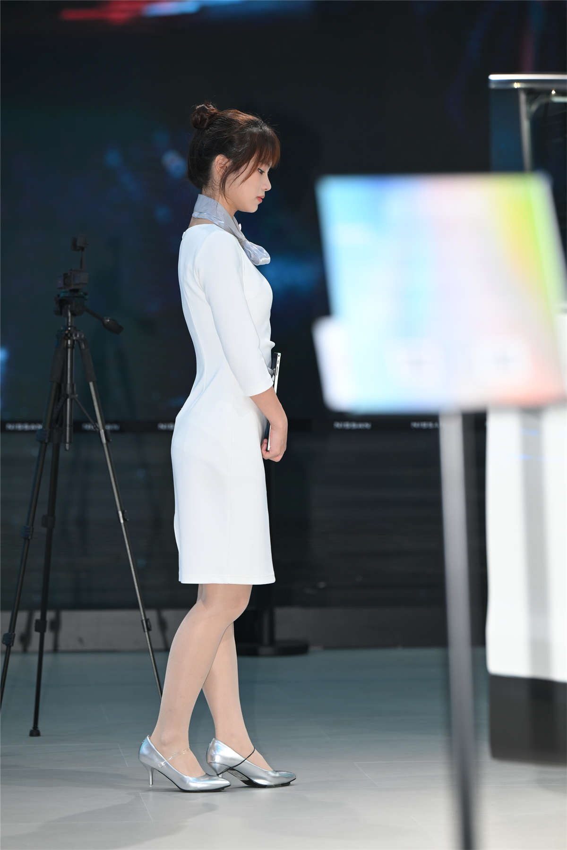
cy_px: 425
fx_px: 3425
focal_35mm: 145
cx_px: 284
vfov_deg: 14.2
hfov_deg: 9.5
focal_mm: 145
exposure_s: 1/200
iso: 400
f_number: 4
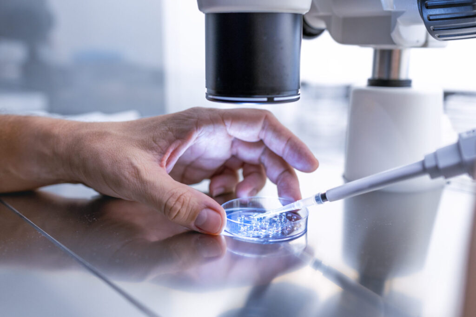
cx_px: 238
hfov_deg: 53.1
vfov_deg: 36.9
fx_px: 476
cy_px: 158
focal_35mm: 36
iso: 320
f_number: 2
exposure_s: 1/50
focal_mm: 24
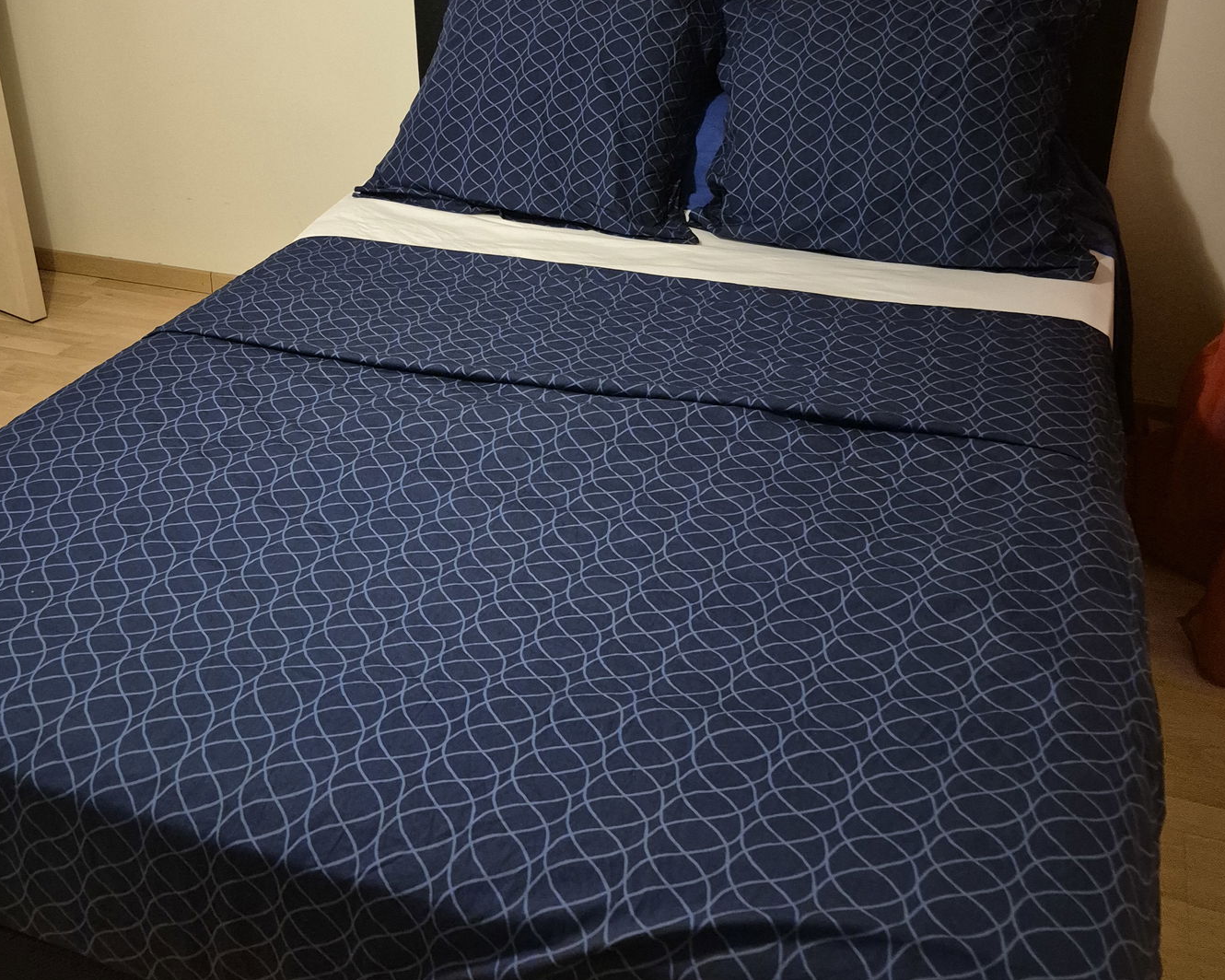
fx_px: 1305
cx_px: 507
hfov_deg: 50.0
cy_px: 368
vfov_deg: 40.9
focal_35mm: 36
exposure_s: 1/50
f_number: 1.8
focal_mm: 5.4
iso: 1600
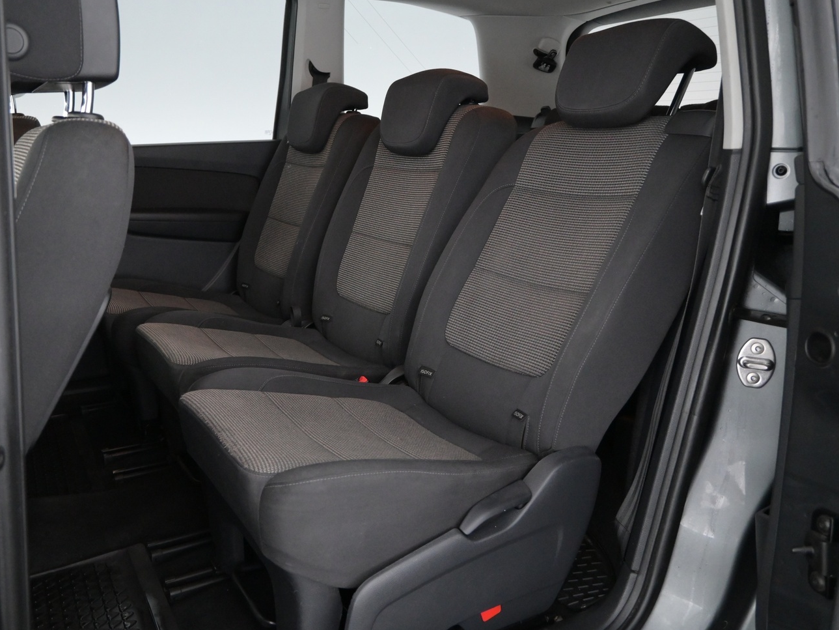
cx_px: 359
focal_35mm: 29
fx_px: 703
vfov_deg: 48.2
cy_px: 316
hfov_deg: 61.4
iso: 2500
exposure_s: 1/40
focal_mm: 16
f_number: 3.5
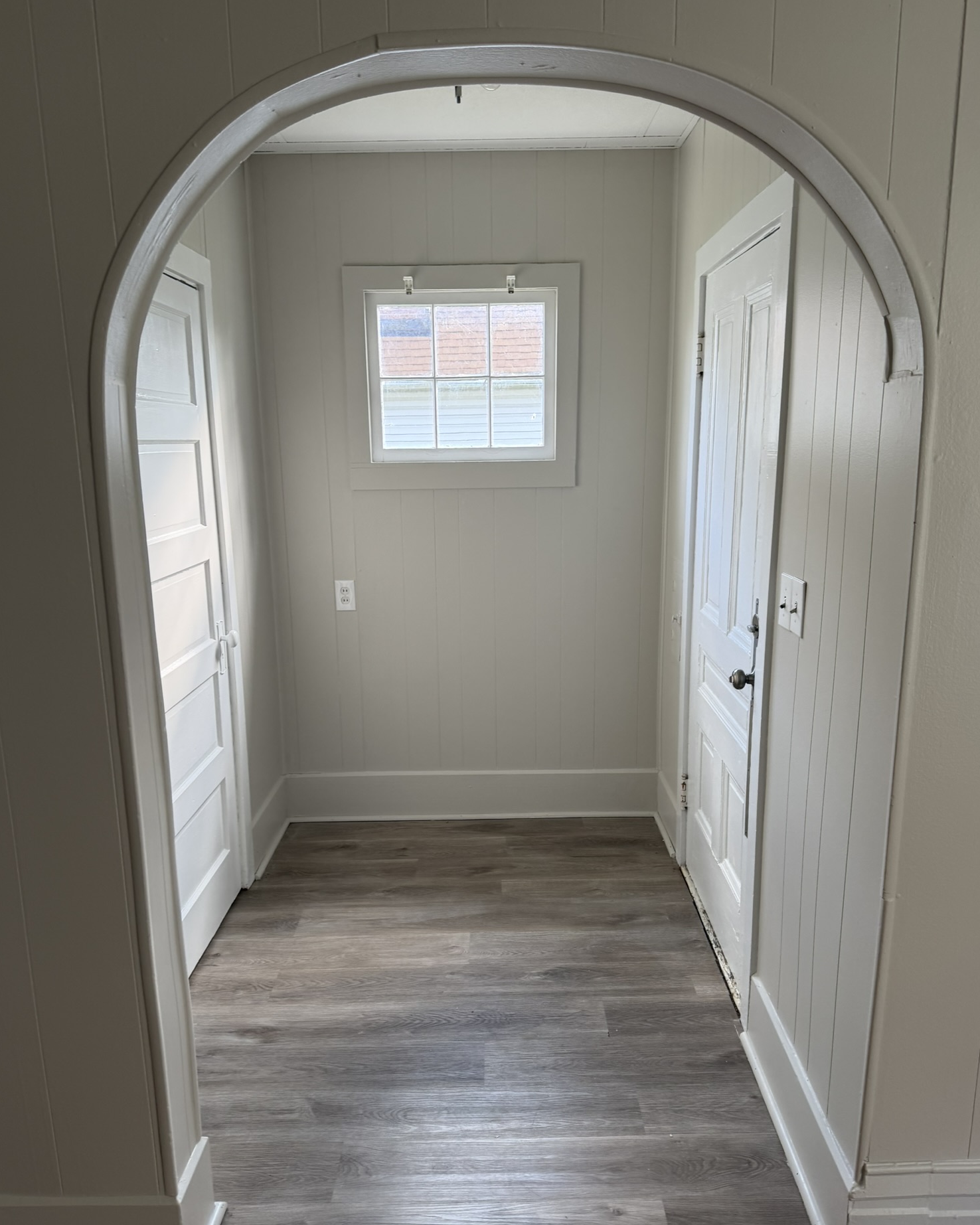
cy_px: 657
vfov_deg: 65.9
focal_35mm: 26
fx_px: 943
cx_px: 501
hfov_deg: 54.9
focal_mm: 6.76
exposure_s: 1/121
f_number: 1.78
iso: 100
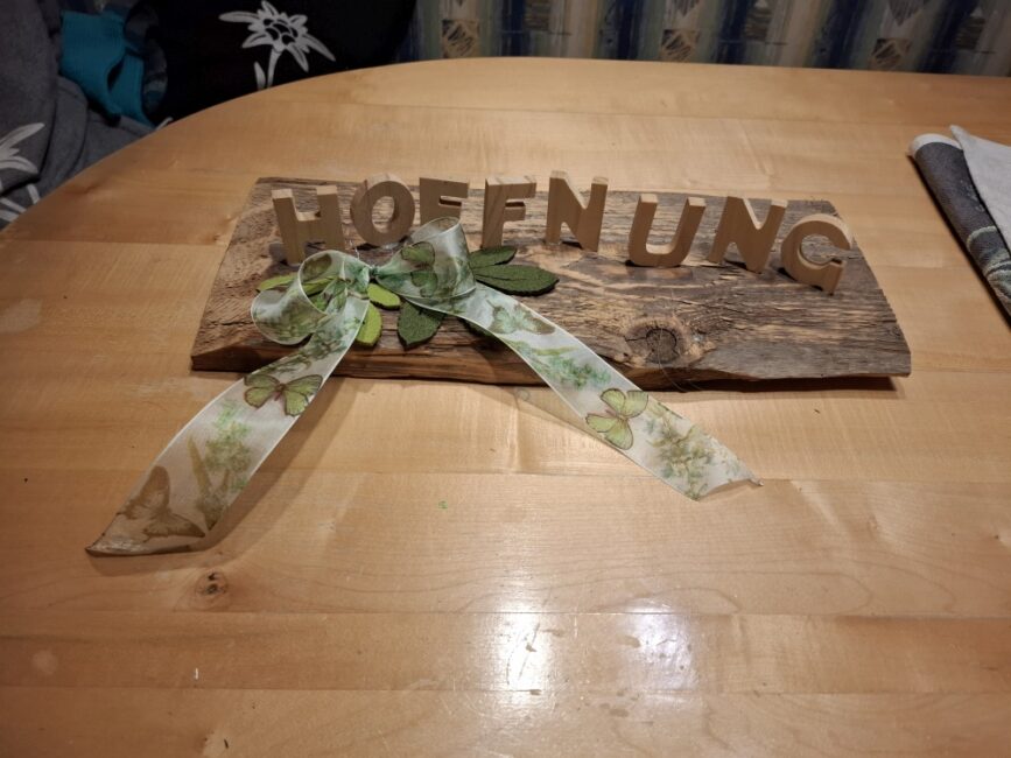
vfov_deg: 58.9
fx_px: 672
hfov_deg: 73.9
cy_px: 379
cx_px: 506
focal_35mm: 23
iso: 200
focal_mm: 5.54
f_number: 1.8
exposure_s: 1/50
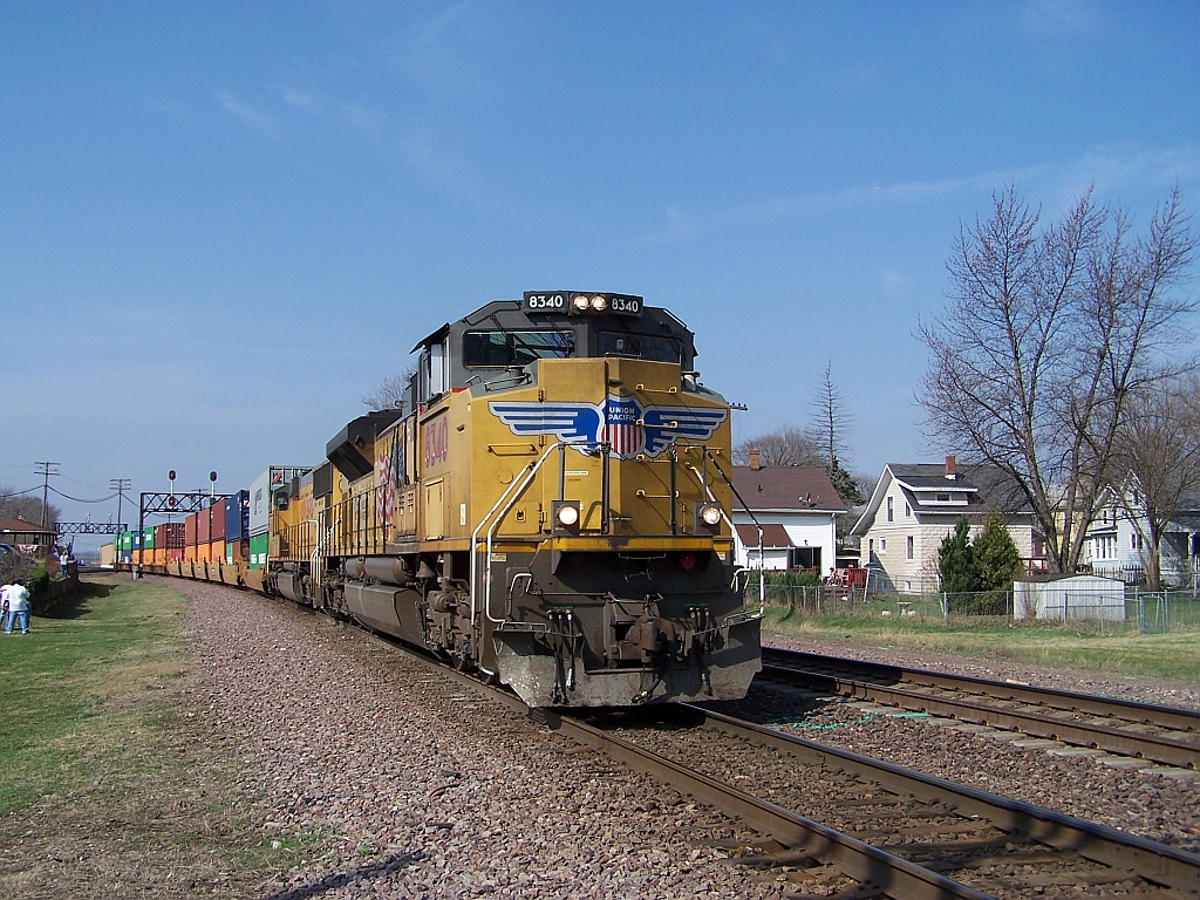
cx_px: 600
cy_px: 450
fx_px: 1317
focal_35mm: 38
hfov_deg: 49.0
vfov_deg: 37.7
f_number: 4
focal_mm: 6.3
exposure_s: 1/1000
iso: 80
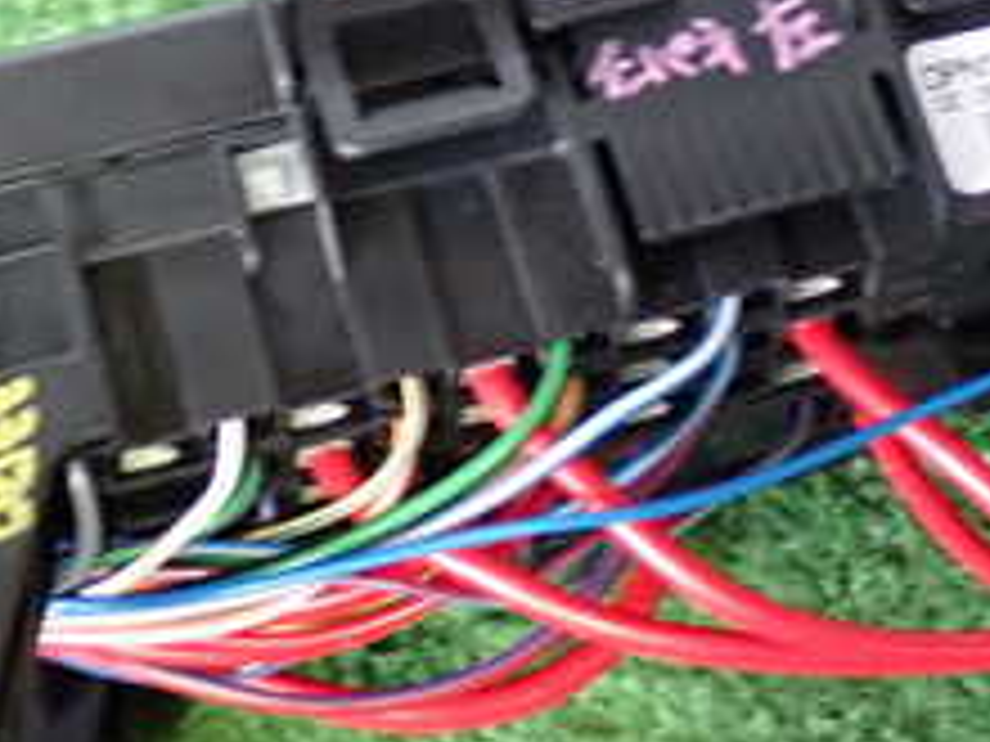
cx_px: 621
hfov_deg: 15.4
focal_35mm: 128
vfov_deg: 11.6
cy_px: 373
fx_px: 3661
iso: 800
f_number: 3.1
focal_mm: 8.4
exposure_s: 1/20
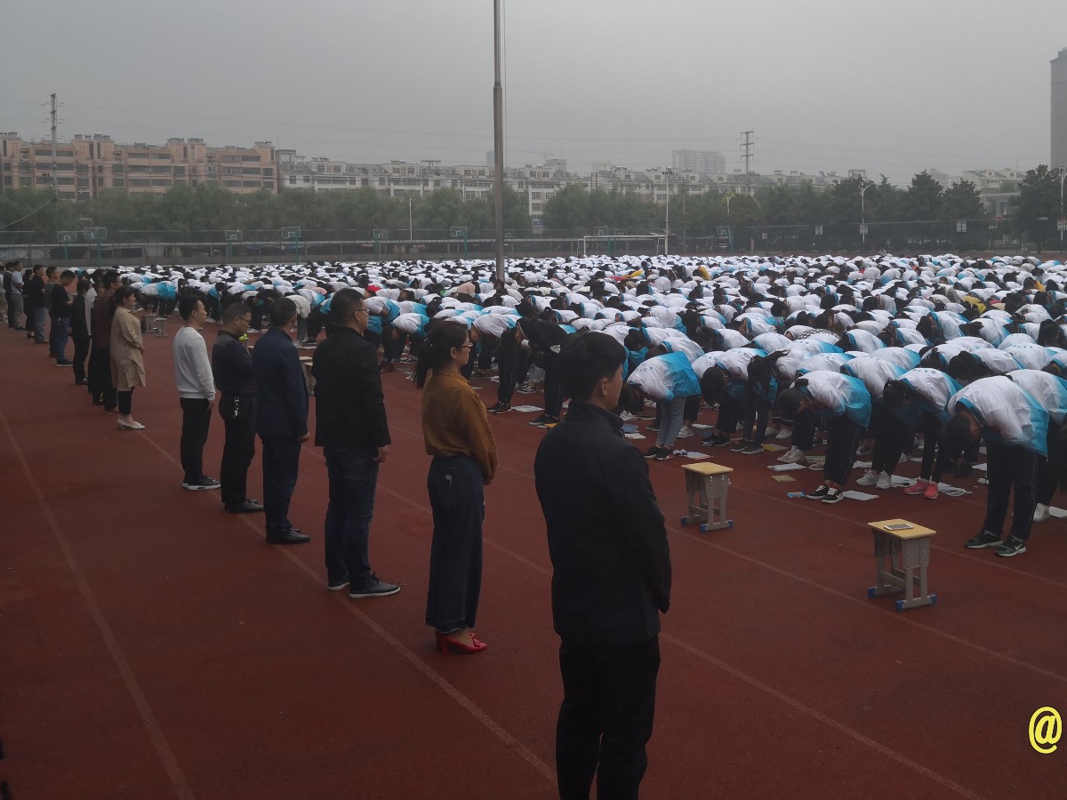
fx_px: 1110
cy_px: 294
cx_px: 707
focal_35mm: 36
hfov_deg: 50.5
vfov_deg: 39.4
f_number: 1.6
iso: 50
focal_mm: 3.95
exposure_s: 1/2545
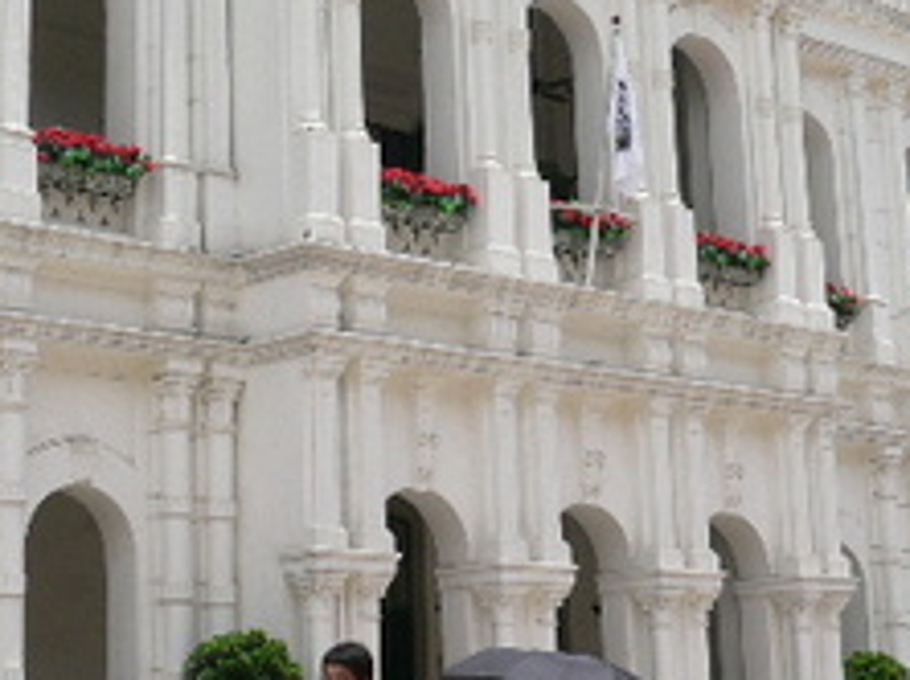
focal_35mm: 79
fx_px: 2075
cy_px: 162
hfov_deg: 24.6
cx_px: 287
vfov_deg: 18.5
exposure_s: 1/320
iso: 80
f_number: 5.6
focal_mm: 5.8
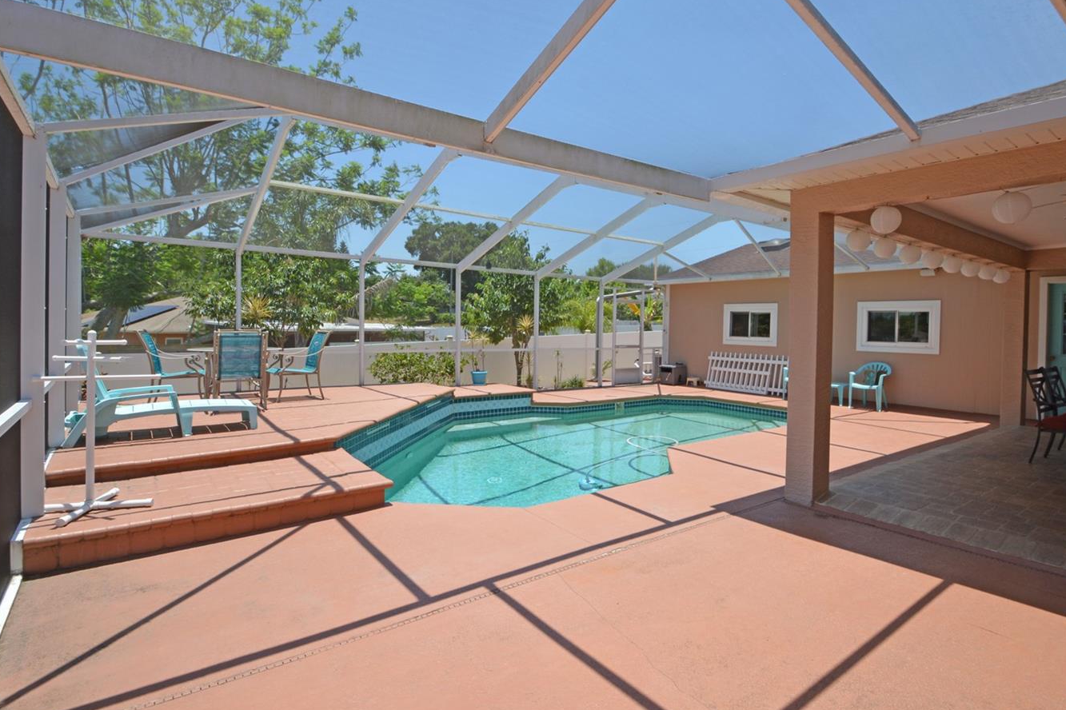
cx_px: 589
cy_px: 340
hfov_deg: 89.7
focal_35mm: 18
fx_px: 533
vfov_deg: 67.3
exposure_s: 1/80
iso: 160
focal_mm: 10
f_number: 13
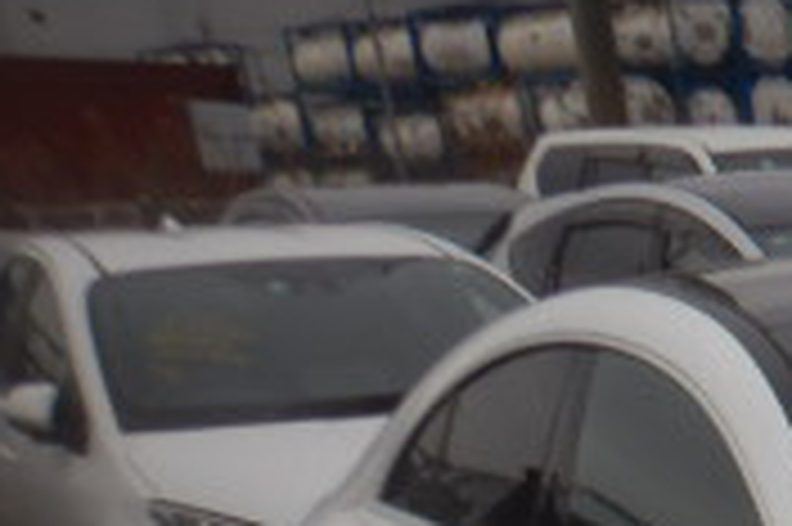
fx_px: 2000
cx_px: 1426
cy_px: 1052
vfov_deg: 13.0
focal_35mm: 91
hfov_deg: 17.9
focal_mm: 4.3
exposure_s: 1/500
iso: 125
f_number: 2.8
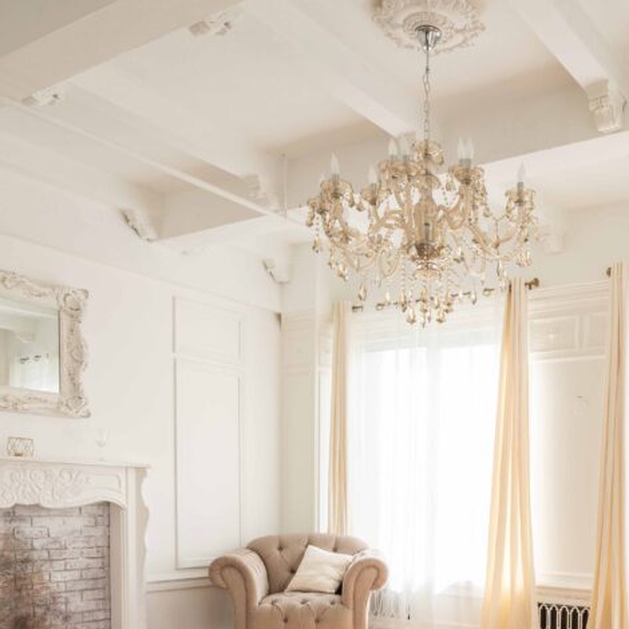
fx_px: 781
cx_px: 497
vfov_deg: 40.9
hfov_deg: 42.1
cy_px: 550
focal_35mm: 38
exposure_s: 1/125
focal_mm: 15
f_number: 7.1
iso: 400
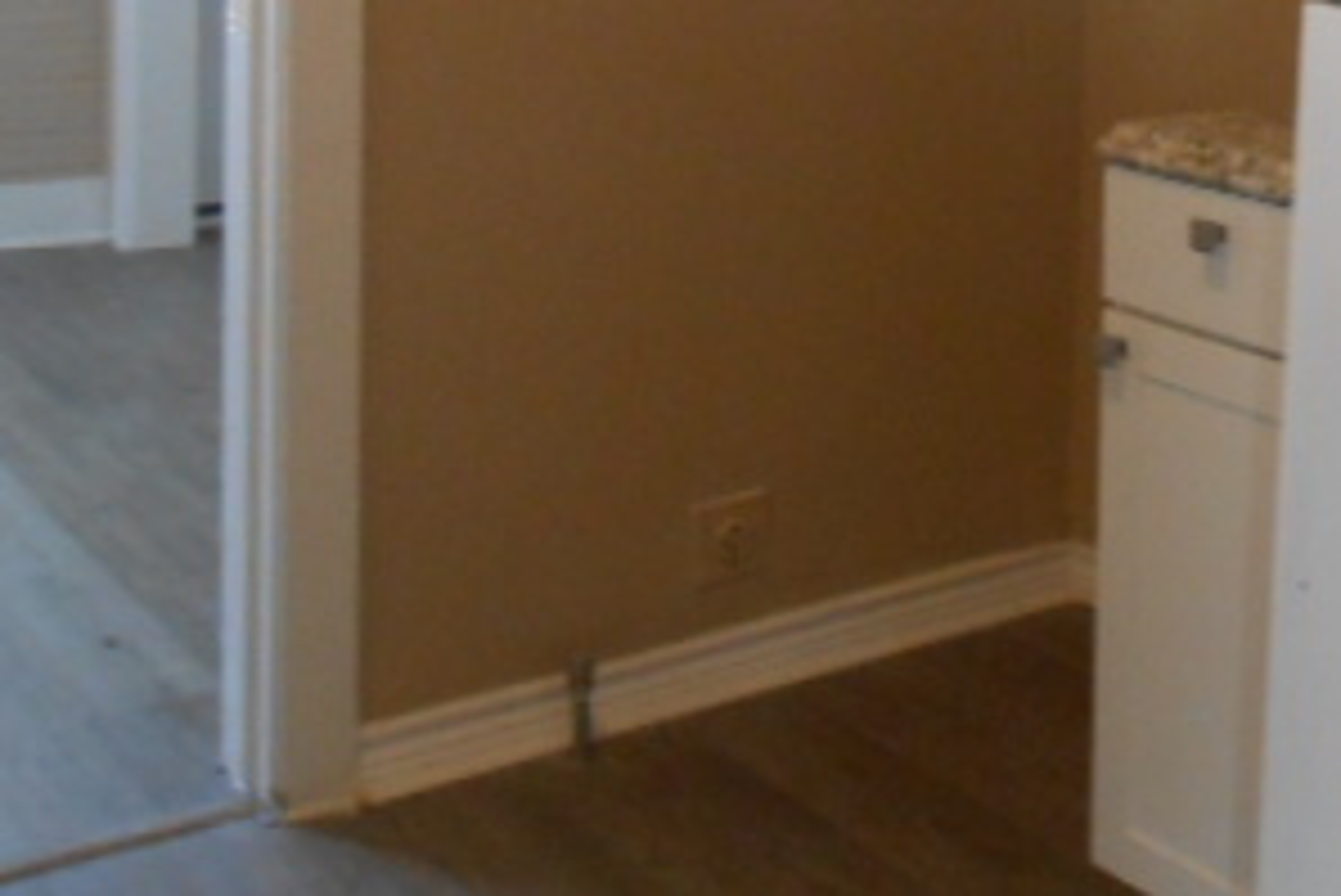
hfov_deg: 33.3
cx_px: 1116
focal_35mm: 58
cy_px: -72
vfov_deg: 22.2
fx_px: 2161
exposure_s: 1/13
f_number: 3.5
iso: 400
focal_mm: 4.6
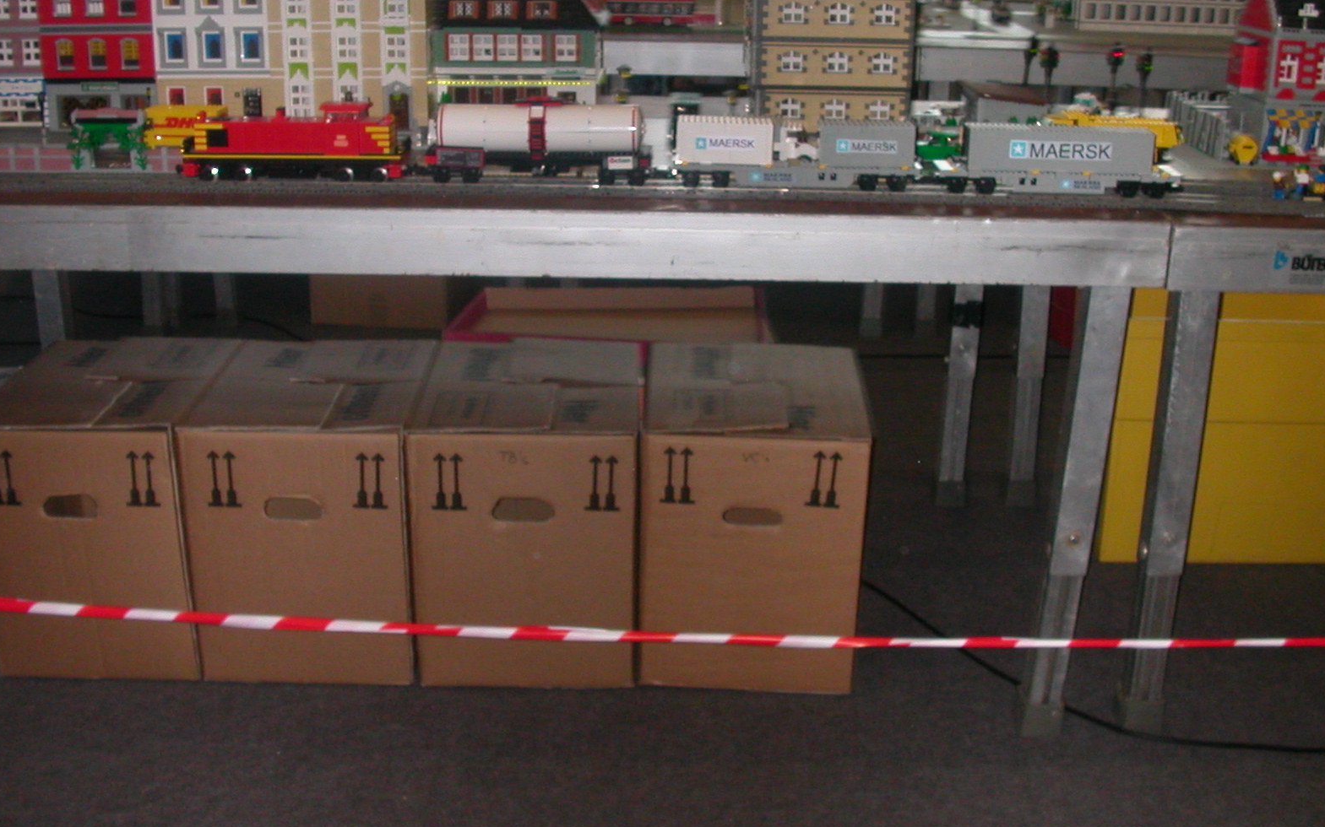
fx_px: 1444
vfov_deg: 31.9
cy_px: 358
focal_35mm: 40
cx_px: 658
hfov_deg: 49.3
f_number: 4.5
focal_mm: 5.6
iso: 169
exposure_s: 1/59.9
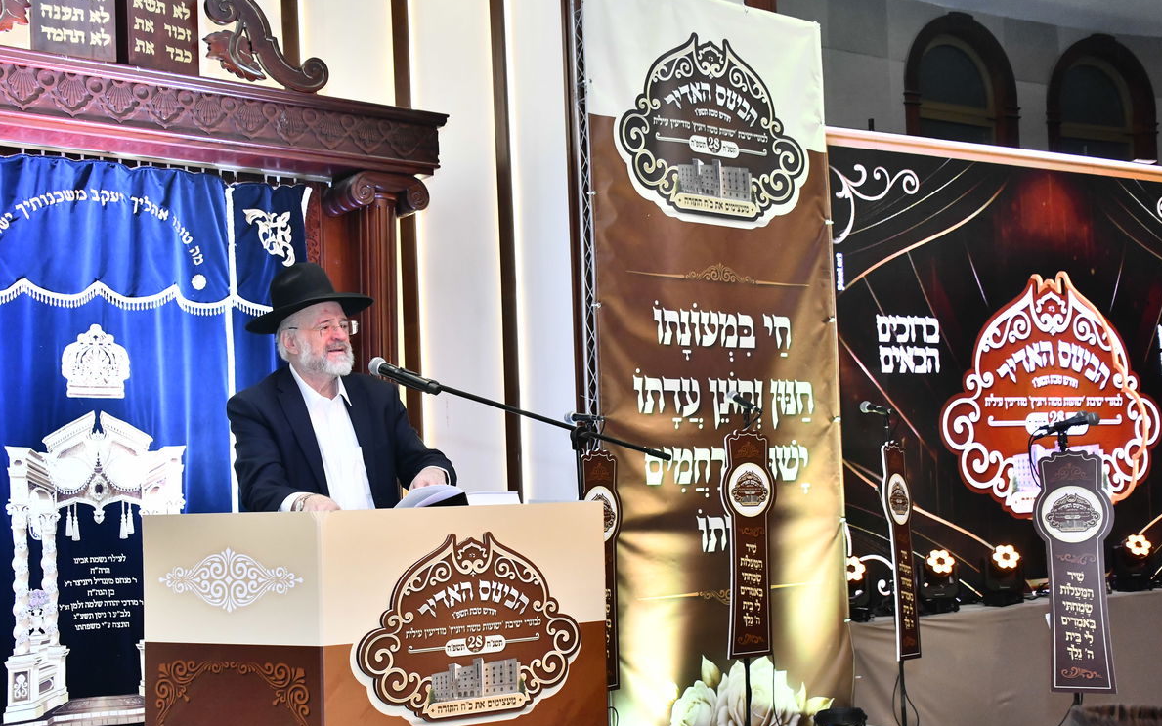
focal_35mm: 42
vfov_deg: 30.5
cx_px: 520
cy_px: 419
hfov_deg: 47.1
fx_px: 1330
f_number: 5.6
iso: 2500
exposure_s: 1/80
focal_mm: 35
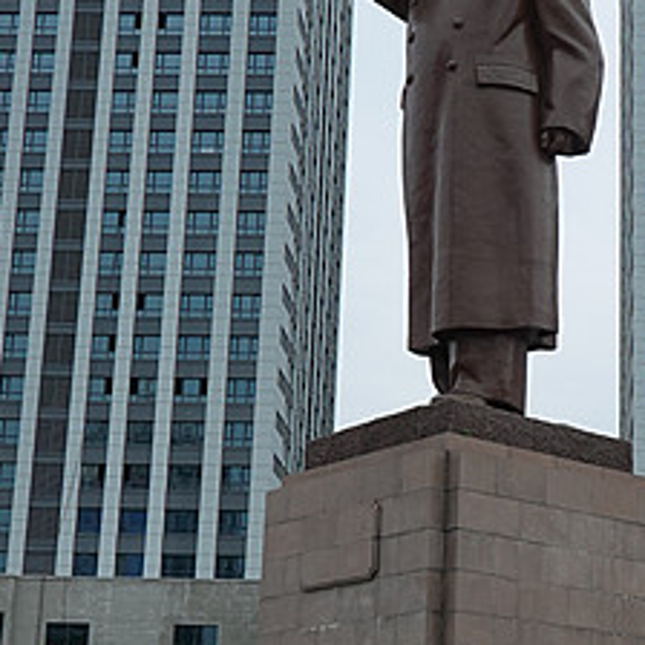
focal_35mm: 79
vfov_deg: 21.8
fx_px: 1665
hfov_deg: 21.7
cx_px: 502
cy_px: 429
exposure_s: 1/200
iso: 125
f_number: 5
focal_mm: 9.54
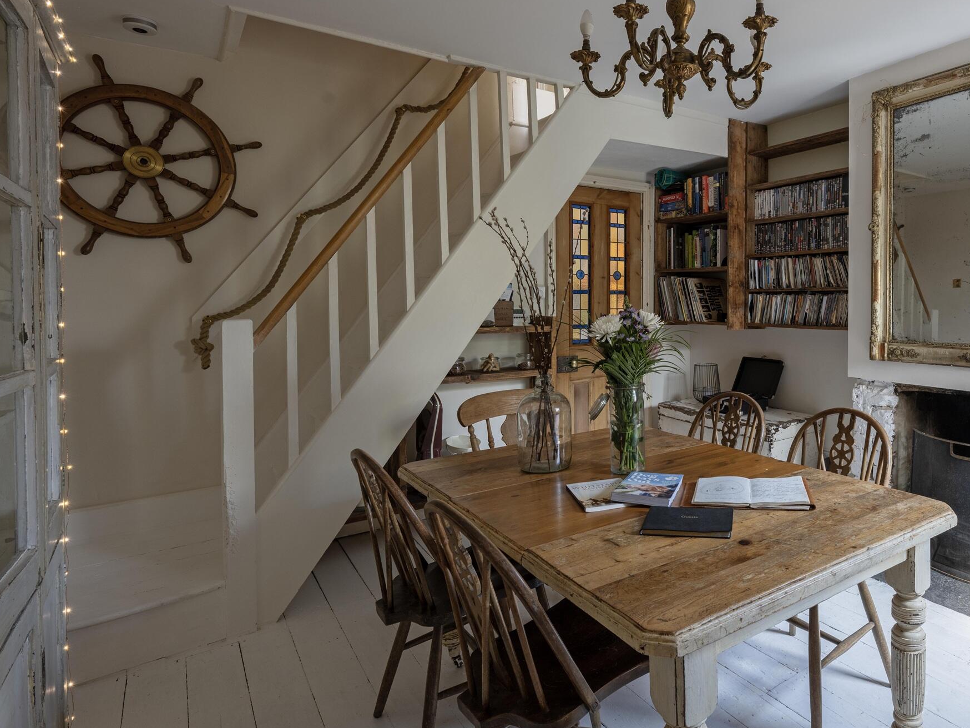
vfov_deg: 60.8
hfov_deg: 73.1
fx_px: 616
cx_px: 676
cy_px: 314
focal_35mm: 22
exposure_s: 1/2
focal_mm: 16
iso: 100
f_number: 9
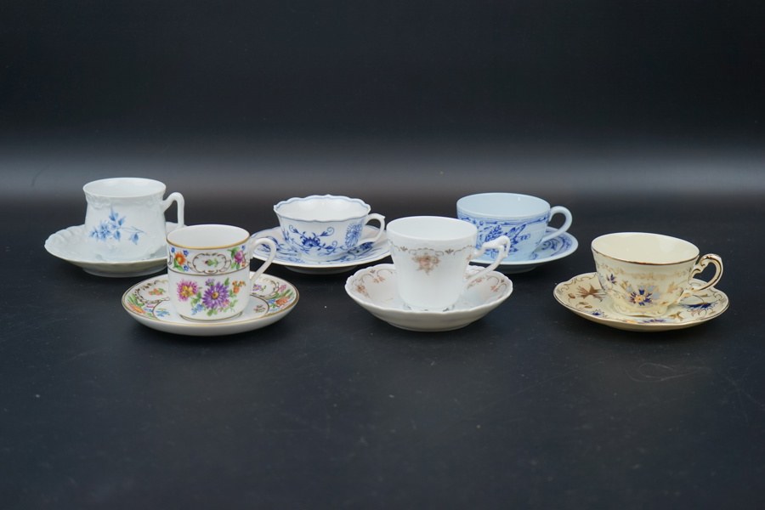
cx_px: 382
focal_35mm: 63
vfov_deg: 21.6
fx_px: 1339
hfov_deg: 31.9
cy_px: 255
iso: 125
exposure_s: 1/80
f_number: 5.6
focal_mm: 63
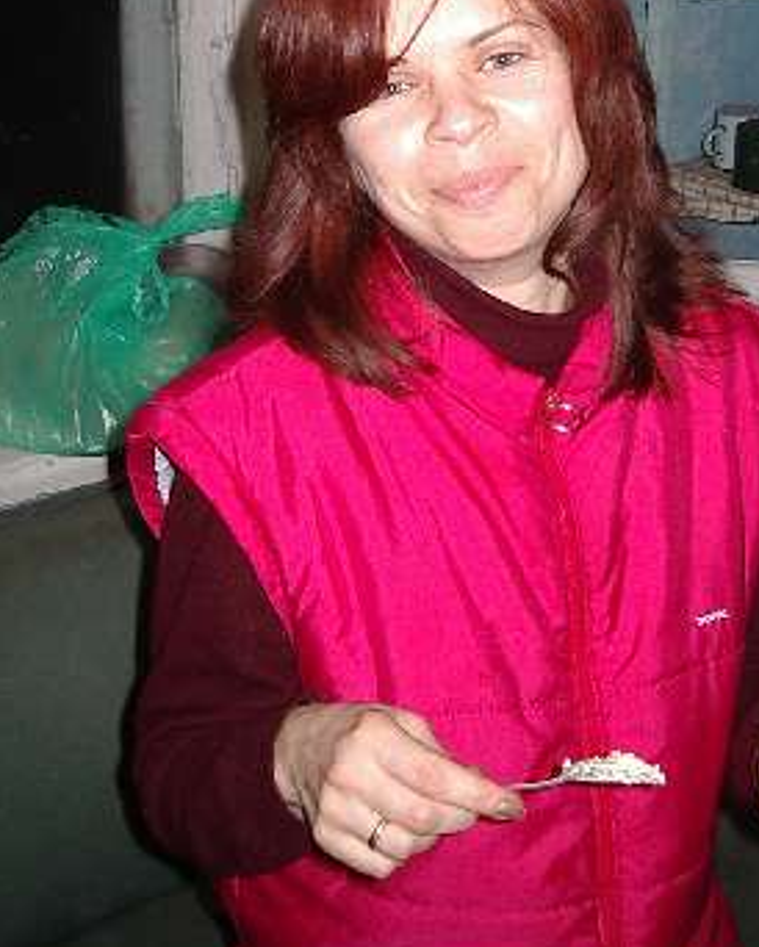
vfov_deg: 28.4
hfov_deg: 23.4
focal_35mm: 65
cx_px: 482
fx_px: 1824
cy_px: 177
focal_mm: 5.8
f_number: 2.6
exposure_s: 1/60
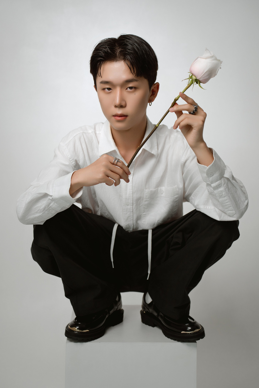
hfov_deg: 27.5
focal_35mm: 49
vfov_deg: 40.3
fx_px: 529
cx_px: 130
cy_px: 194
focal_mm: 49
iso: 320
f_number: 2.8
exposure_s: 1/250
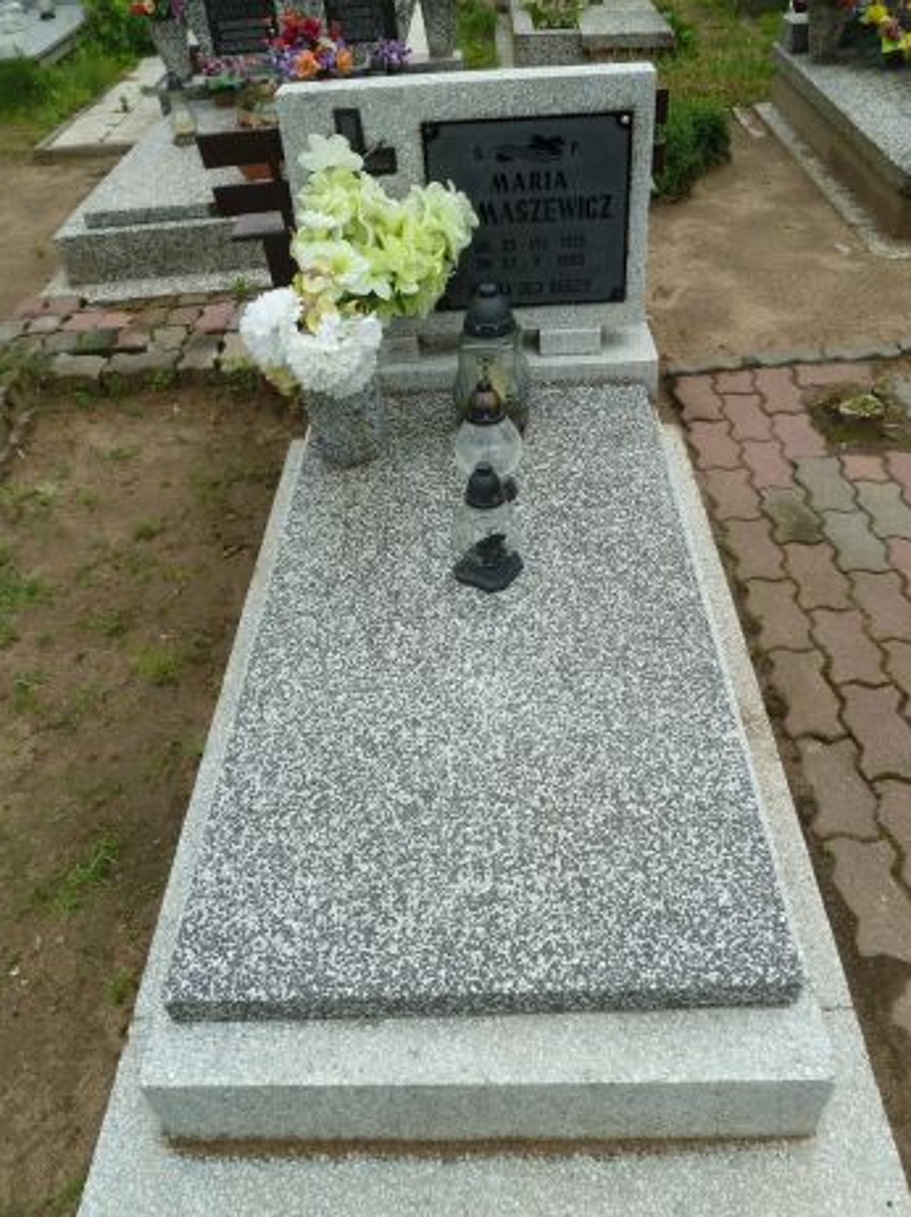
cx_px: 466
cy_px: 587
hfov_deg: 53.0
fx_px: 913
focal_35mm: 26
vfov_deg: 67.3
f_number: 4
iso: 80
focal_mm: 4.1
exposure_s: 1/160
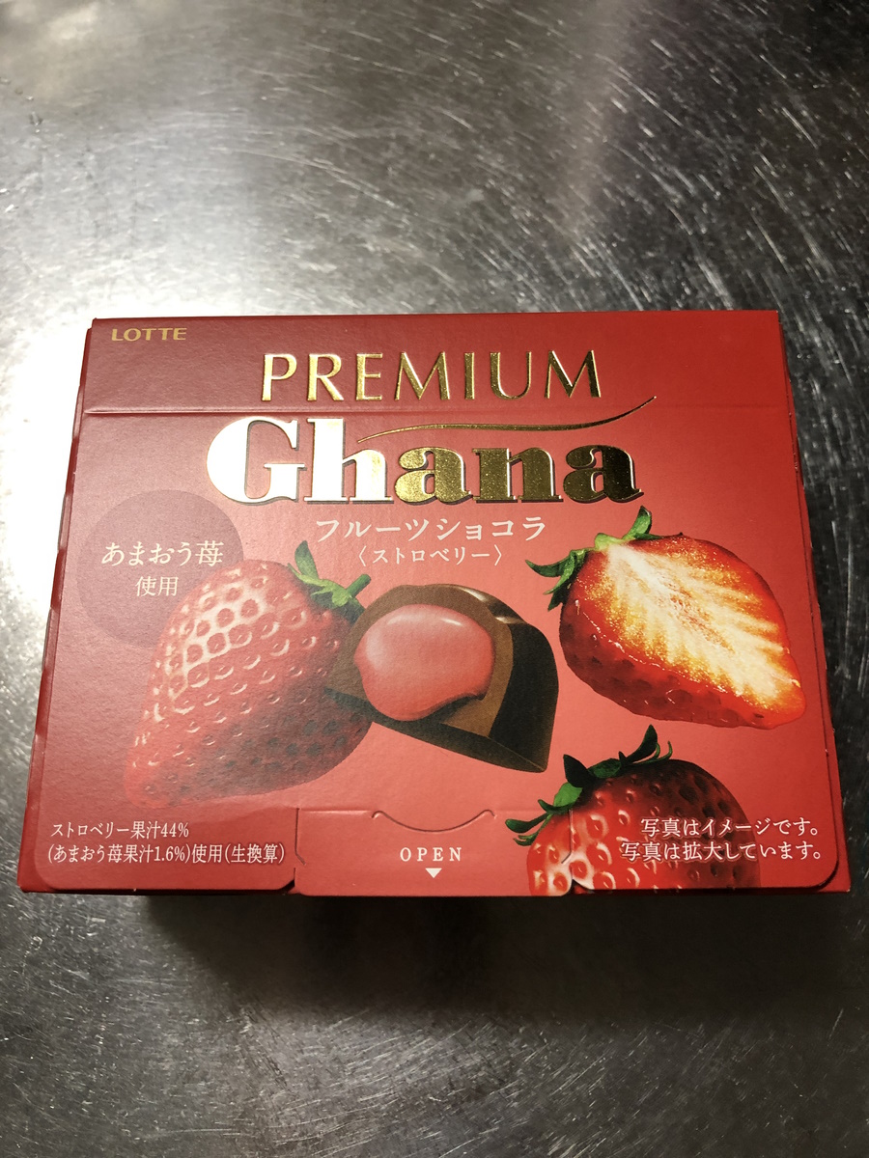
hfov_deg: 49.7
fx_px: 937
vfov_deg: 63.4
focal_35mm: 28
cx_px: 434
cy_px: 579
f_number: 1.8
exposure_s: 1/15
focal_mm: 3.99
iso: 50
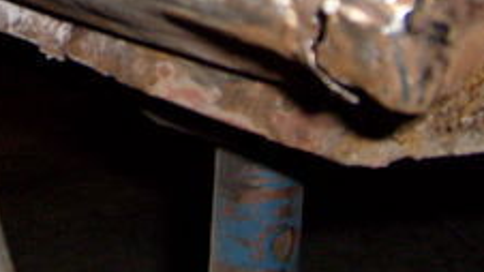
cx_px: 19
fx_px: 1386
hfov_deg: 19.3
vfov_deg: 10.9
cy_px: -88
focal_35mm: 108
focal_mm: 5.8
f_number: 2.8
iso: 100
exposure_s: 1/45
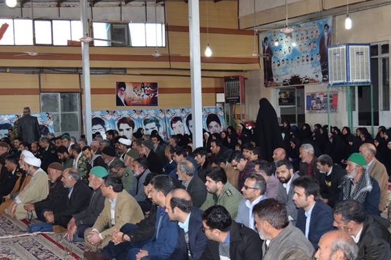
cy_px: 139
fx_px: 662
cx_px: 190
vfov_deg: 22.3
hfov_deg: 32.9
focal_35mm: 61
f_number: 5.6
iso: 800
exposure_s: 1/125
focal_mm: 36
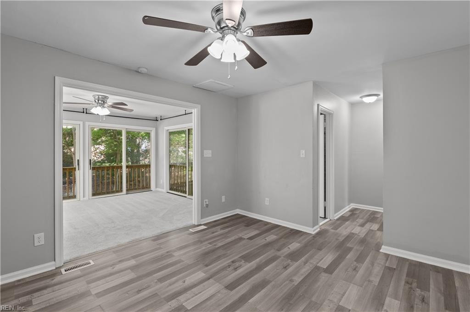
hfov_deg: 96.8
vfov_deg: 73.7
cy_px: 156
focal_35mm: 16
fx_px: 209
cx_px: 235
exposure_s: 1/10
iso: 320
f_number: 7.1
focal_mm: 16
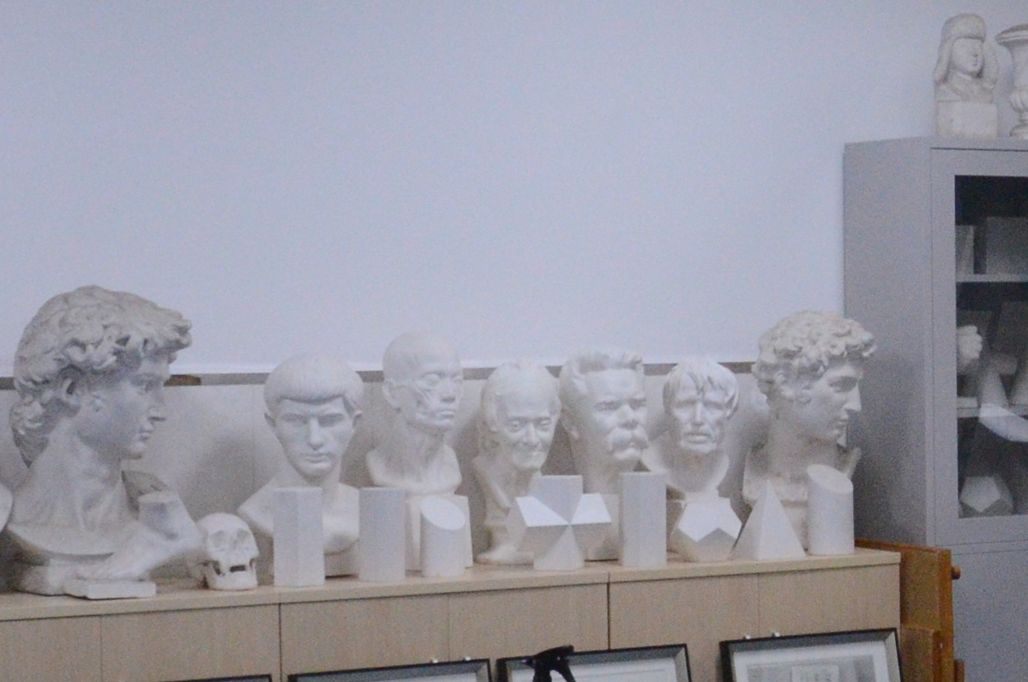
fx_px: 2879
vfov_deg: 13.5
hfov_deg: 19.2
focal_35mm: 101
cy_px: 353
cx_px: 1193
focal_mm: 18
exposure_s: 1/100
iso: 2500
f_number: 5.6
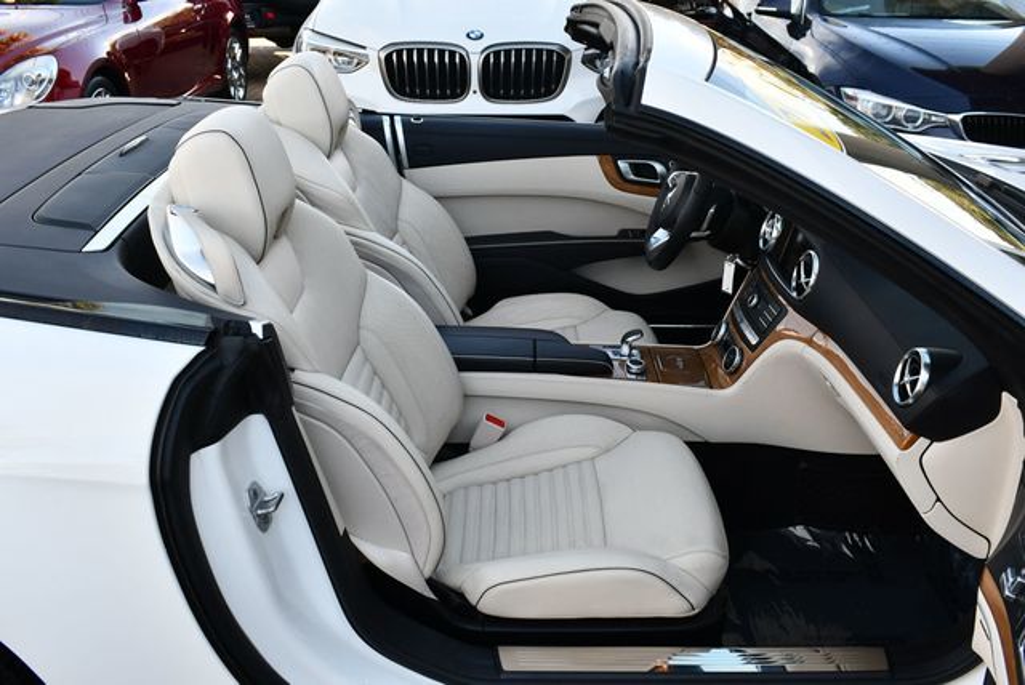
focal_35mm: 36
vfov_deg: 36.9
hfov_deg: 53.1
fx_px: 1026
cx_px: 512
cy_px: 342
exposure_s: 1/250
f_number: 5.6
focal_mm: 18
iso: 280
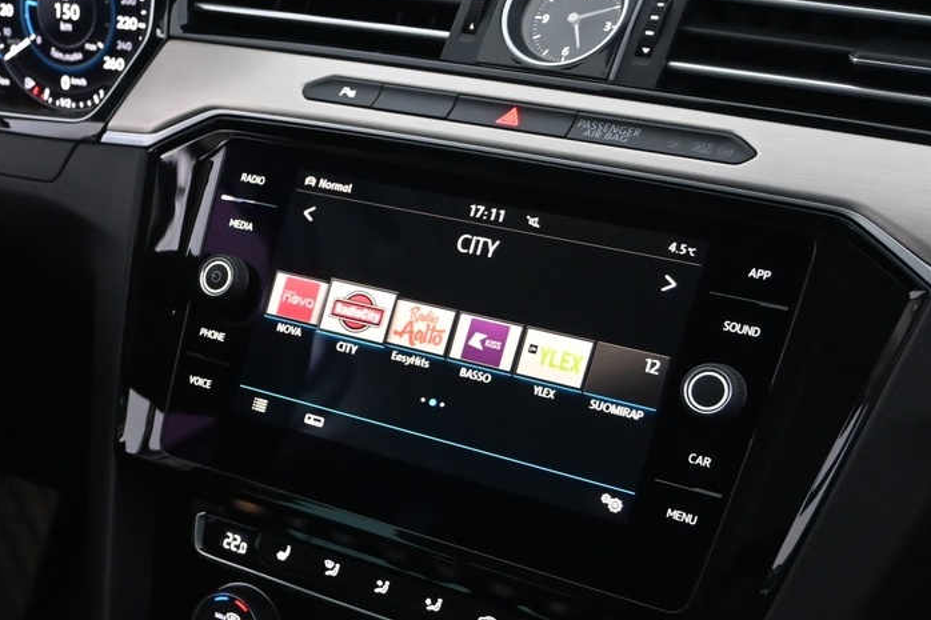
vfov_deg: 18.6
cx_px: -35
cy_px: 337
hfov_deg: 26.0
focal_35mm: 73
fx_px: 1891
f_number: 4
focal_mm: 21
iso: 1250
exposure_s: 1/25
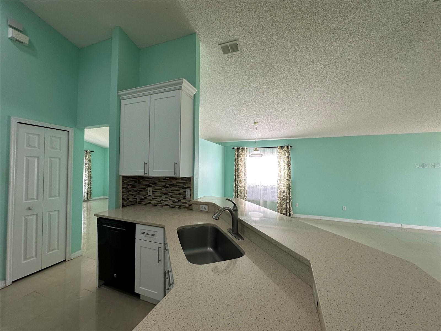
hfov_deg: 102.1
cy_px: 166
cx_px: 220
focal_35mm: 14
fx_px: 178
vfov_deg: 85.7
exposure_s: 1/120
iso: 80
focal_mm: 2.22
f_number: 2.2
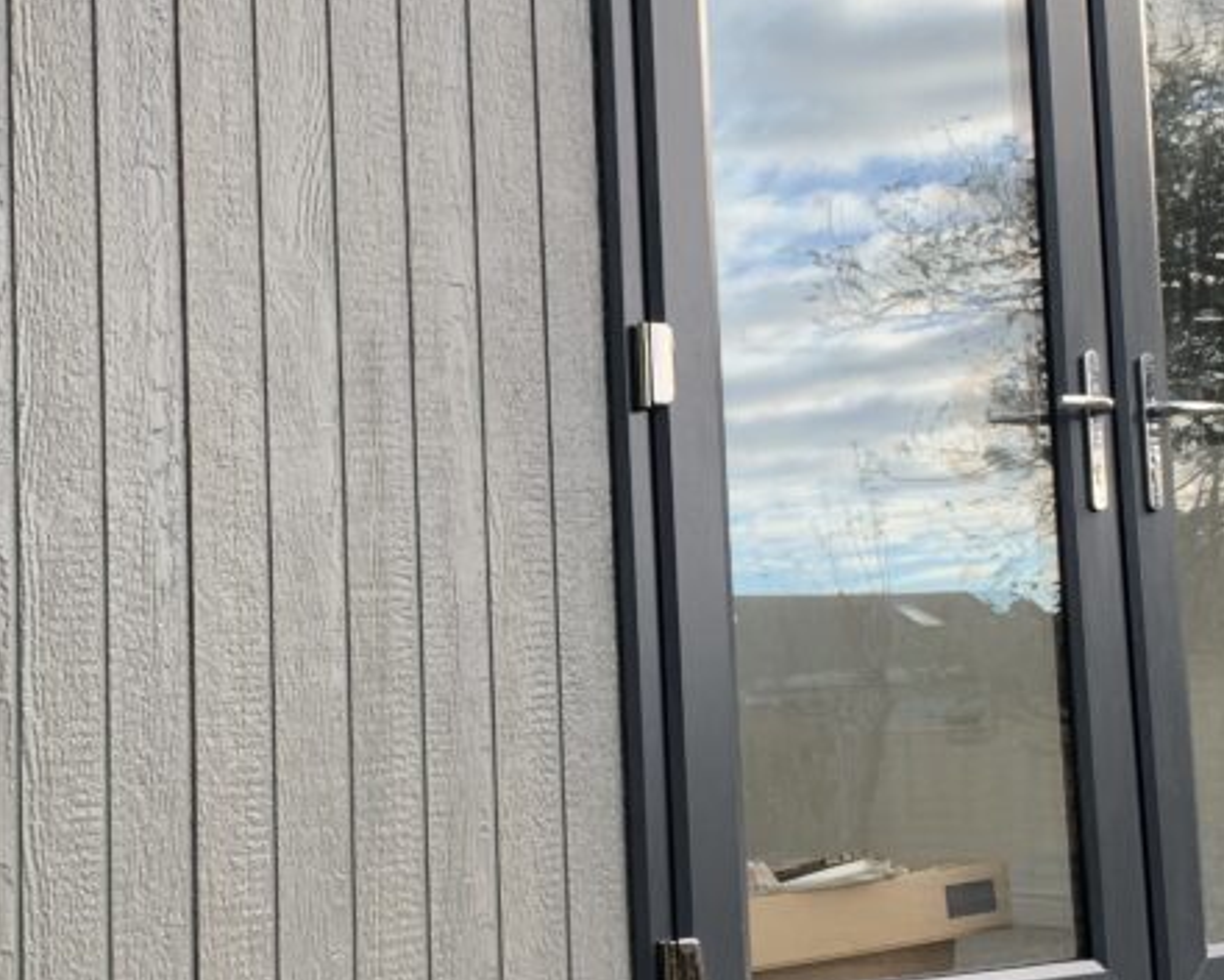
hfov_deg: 32.0
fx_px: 2137
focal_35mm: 59
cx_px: 634
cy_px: 557
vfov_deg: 25.8
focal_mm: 4.25
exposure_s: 1/238
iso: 25
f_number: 1.8
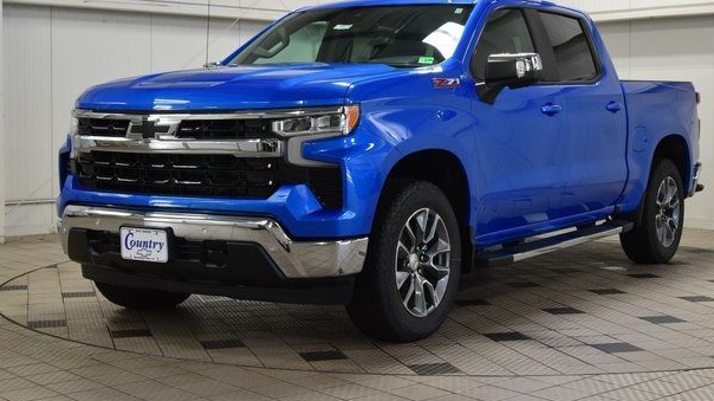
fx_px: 1135
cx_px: 372
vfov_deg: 20.0
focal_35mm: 60
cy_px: 156
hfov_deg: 34.9
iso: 1600
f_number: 7.1
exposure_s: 1/60
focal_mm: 36
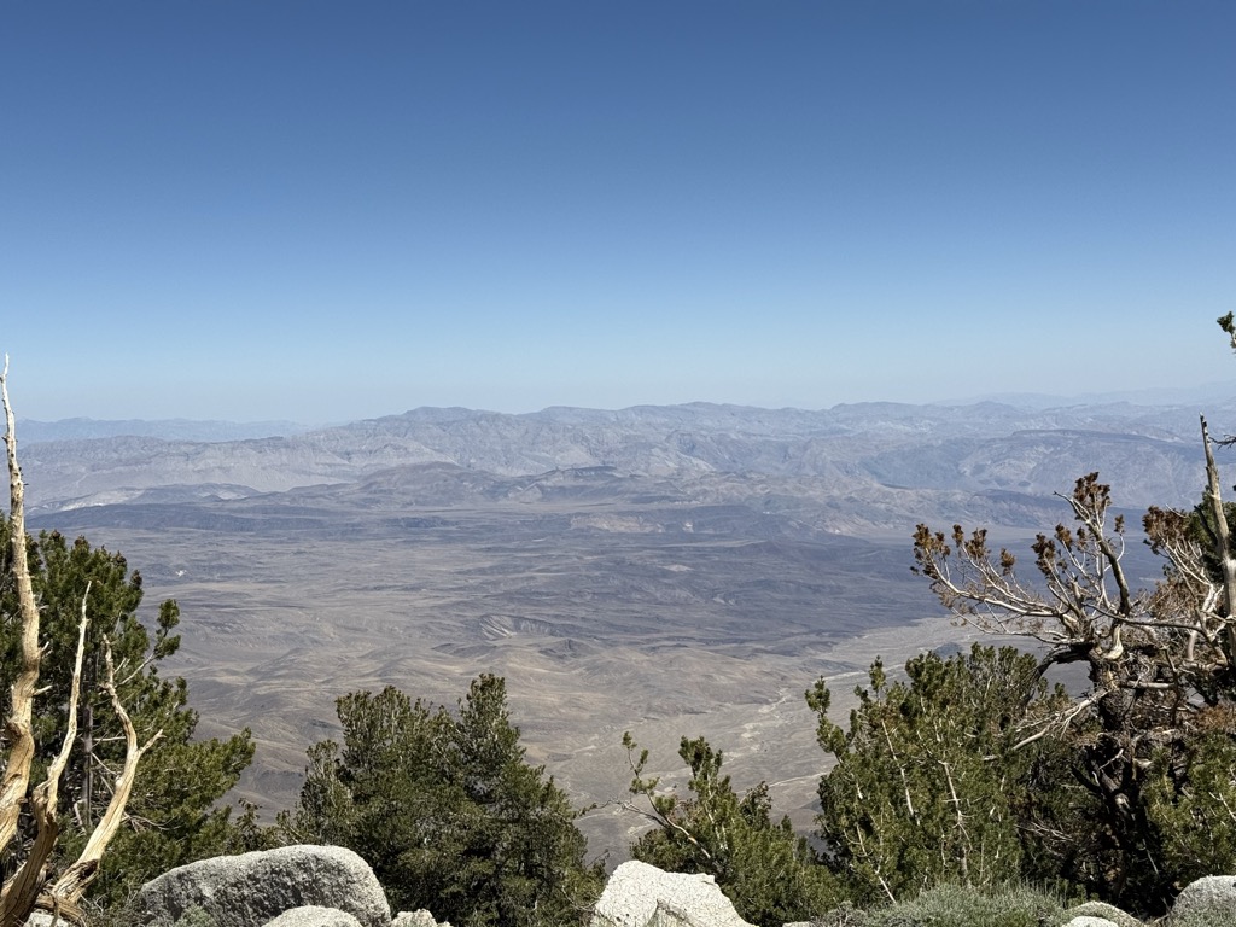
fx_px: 1714
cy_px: 464
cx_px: 618
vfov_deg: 30.3
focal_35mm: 48
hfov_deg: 39.7
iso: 64
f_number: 1.78
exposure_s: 1/8772
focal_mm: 6.76
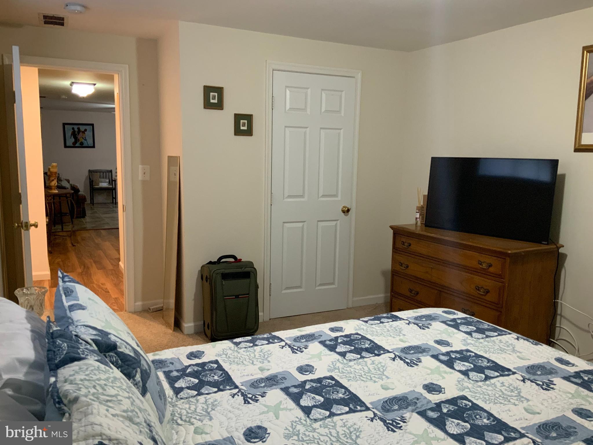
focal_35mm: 29
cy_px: 222
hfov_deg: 61.7
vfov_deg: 48.2
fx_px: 497
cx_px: 296
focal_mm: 3
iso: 250
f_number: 1.8
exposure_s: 1/60
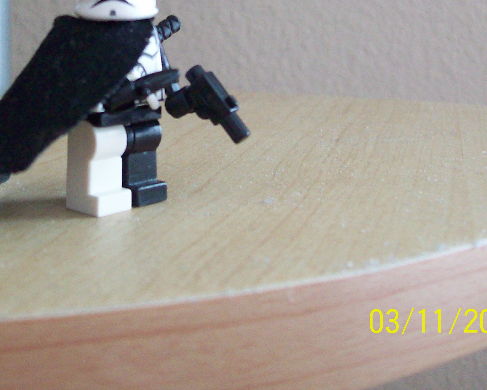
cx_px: 139
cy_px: 77
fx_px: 894
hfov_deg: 30.1
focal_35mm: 62
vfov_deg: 24.2
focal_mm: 6
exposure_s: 1/8
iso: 200
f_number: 2.7
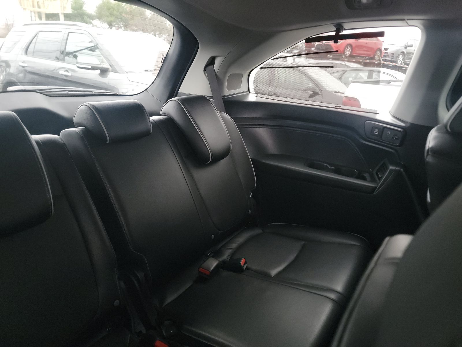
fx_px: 320
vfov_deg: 56.8
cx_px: 231
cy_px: 174
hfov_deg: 71.6
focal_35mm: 24
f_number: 1.8
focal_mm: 6.7
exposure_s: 1/59
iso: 1603
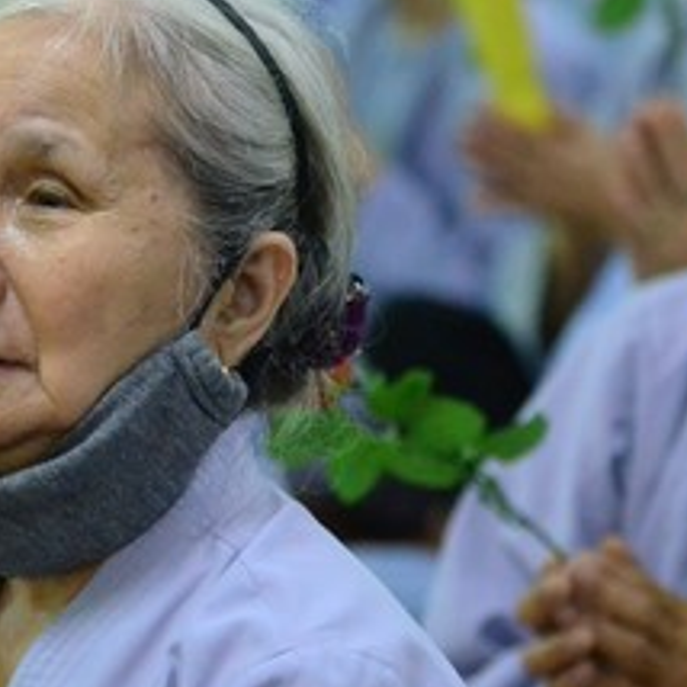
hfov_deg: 6.4
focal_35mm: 271
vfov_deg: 6.5
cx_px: -225
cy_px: 226
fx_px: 6085
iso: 4000
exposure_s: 1/160
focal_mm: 70
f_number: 2.8
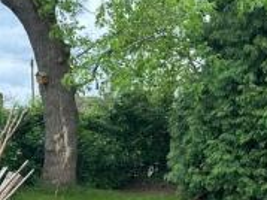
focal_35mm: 78
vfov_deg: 18.4
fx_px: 601
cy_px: 195
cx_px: 171
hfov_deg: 24.9
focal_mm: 6.86
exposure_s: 1/1029
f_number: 1.78
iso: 80
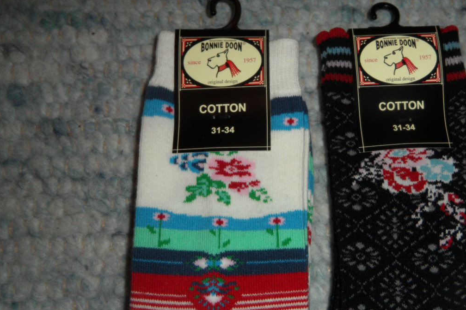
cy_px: 207
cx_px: 299
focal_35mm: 33
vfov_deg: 39.5
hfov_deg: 56.4
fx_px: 427
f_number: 8.2
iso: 100
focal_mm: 4.1
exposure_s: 1/10
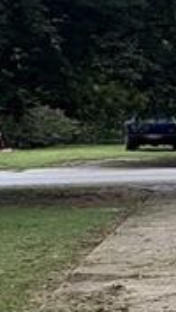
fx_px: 728
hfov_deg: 6.8
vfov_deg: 24.1
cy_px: 180
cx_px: 832
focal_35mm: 88
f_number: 2.2
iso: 64
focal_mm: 2.22
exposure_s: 1/451
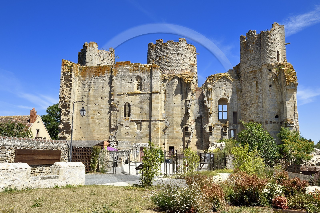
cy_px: 106
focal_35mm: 34
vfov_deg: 38.8
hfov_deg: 55.8
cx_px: 160
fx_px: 302
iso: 200
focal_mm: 34
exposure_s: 1/250
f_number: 13
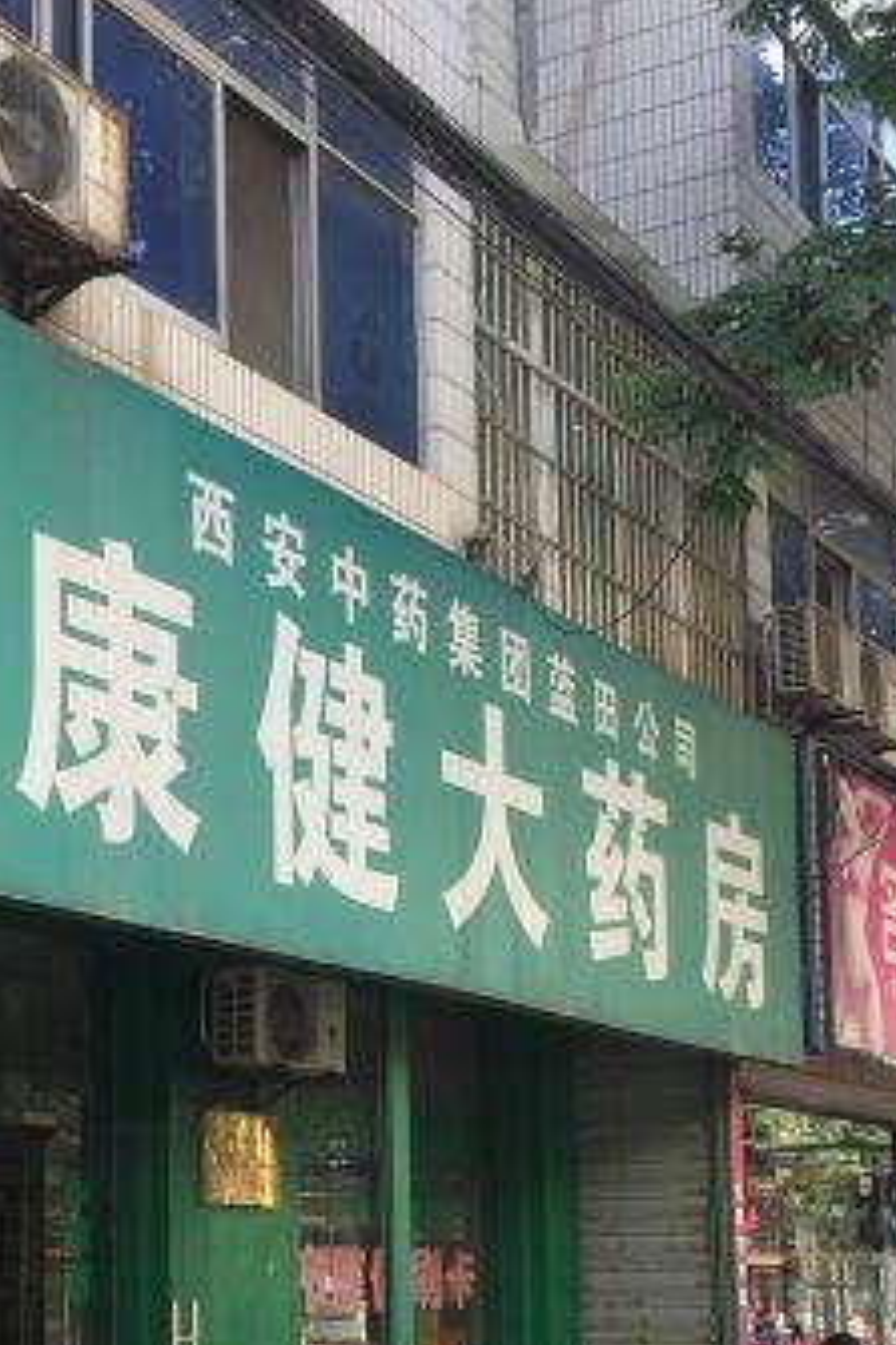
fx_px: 2354
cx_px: 335
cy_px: 980
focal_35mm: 63
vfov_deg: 31.4
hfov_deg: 21.5
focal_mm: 4.15
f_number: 2.2
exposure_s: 1/103
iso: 32
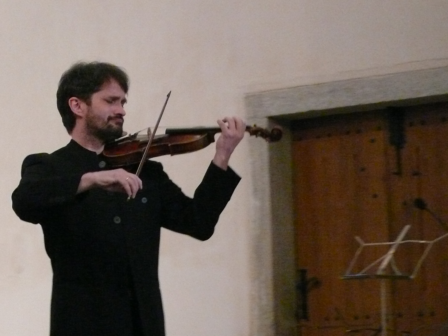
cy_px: 168
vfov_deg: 11.6
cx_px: 224
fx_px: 1657
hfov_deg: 15.4
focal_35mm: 128
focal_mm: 15.2
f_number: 3.2
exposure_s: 1/30
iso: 800
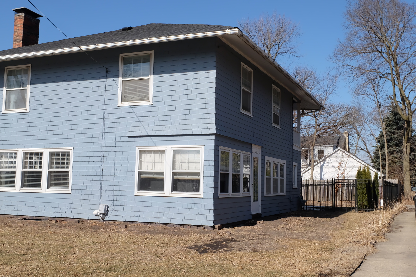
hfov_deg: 48.5
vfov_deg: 33.4
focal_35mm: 40
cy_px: 138
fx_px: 462
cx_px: 208
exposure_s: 1/350
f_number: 13
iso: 400
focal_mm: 26.9
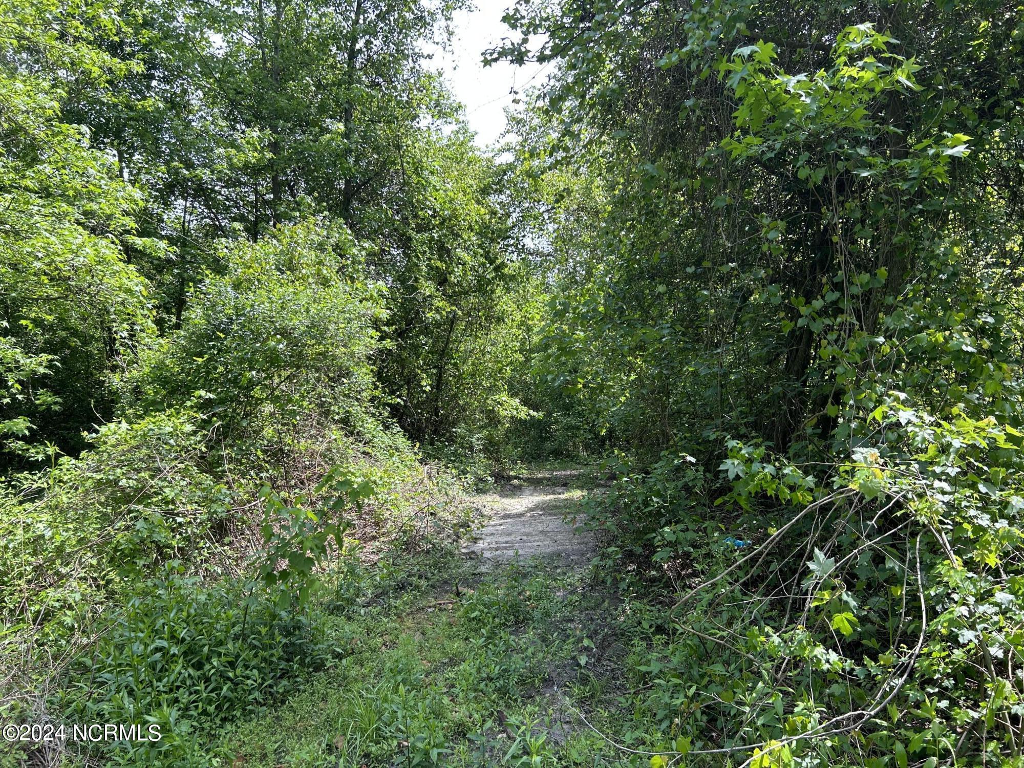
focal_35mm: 26
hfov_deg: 67.3
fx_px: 769
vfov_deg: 53.1
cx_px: 512
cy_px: 384
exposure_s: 1/696
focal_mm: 5.7
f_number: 1.5
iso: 50
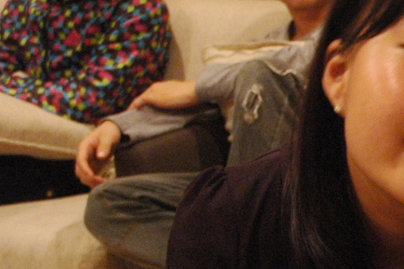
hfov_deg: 14.3
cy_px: 221
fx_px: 1454
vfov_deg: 10.5
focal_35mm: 130
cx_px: 680
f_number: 3.8
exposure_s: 1/20
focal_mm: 25
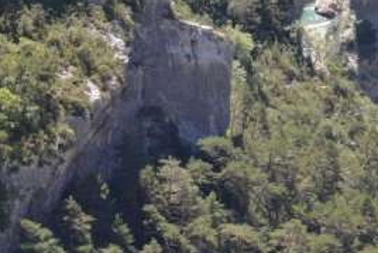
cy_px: 329
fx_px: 2196
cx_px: 518
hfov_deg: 9.6
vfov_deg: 6.5
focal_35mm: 209
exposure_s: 1/125
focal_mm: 70
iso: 1600
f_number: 16
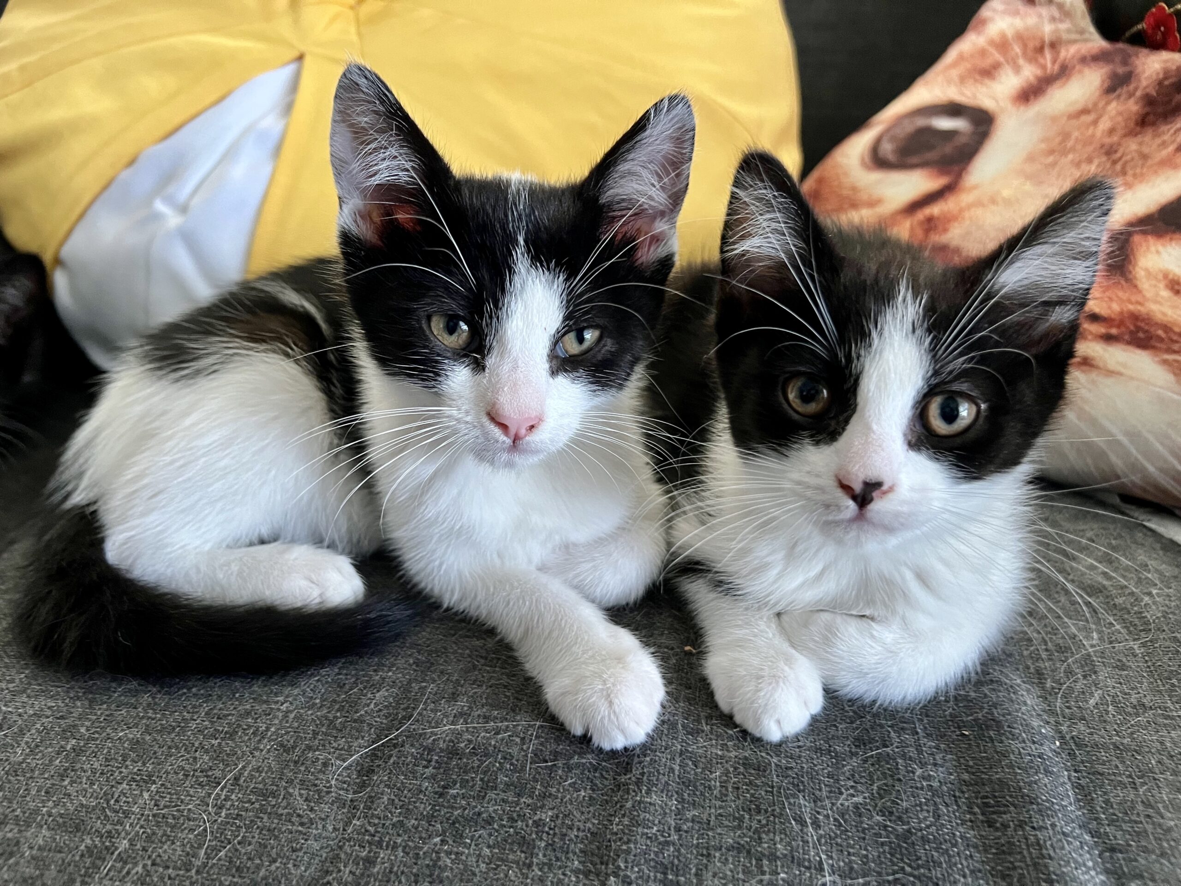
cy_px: 443
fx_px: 887
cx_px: 590
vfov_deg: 53.1
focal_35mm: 26
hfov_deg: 67.3
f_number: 1.5
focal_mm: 5.7
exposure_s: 1/60
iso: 400
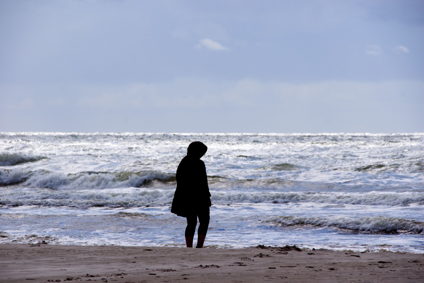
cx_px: 212
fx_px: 3533
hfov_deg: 6.9
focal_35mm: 300
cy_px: 142
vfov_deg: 4.6
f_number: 11
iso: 400
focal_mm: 200
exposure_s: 1/800
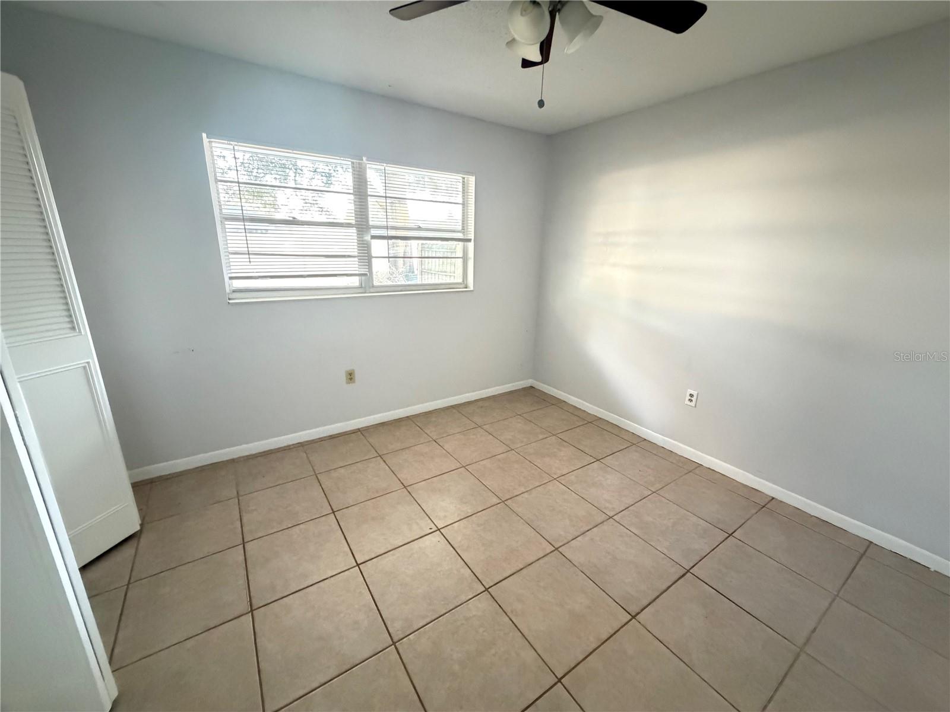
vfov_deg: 85.7
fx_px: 384
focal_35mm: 14
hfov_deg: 102.1
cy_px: 356
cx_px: 475
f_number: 2.2
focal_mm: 2.22
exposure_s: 1/30
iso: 1600
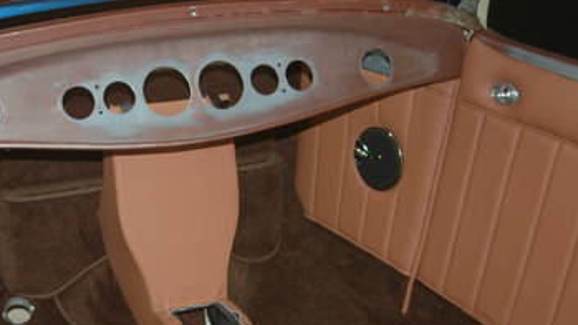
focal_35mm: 54
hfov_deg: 38.0
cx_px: 189
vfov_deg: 22.1
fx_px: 827
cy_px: 215
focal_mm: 20
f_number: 3.5
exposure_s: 1/60
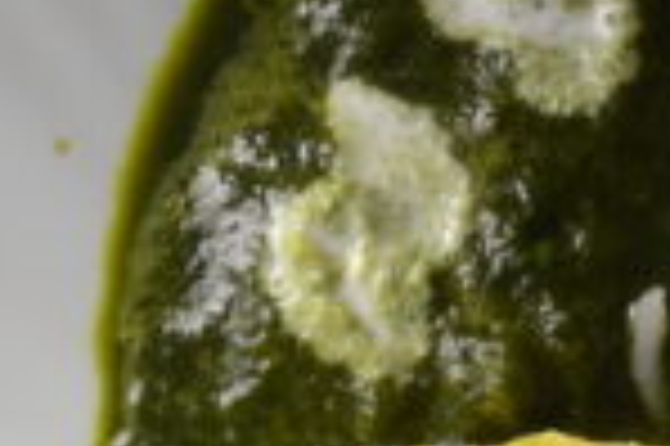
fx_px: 4220
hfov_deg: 9.1
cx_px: 558
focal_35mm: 227
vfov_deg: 6.0
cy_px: 291
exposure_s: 1/25
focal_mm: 22
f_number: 9
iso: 400
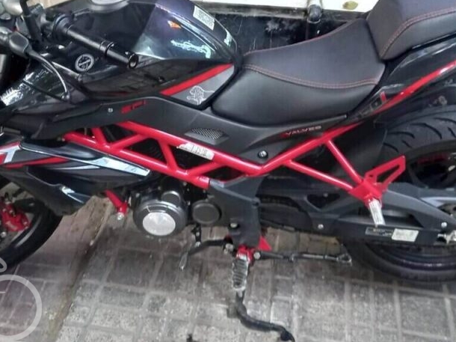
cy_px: 128
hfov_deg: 44.8
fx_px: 553
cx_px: 215
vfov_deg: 34.1
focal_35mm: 42
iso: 400
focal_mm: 4.6
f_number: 2
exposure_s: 1/25
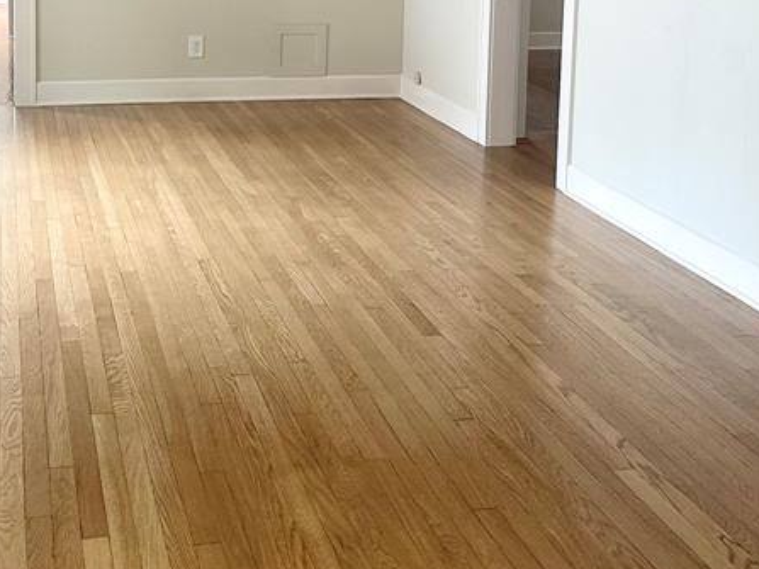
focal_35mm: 55
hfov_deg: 34.7
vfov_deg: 25.6
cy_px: 39
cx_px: 263
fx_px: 1206
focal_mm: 6.86
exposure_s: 1/114
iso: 250
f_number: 1.78
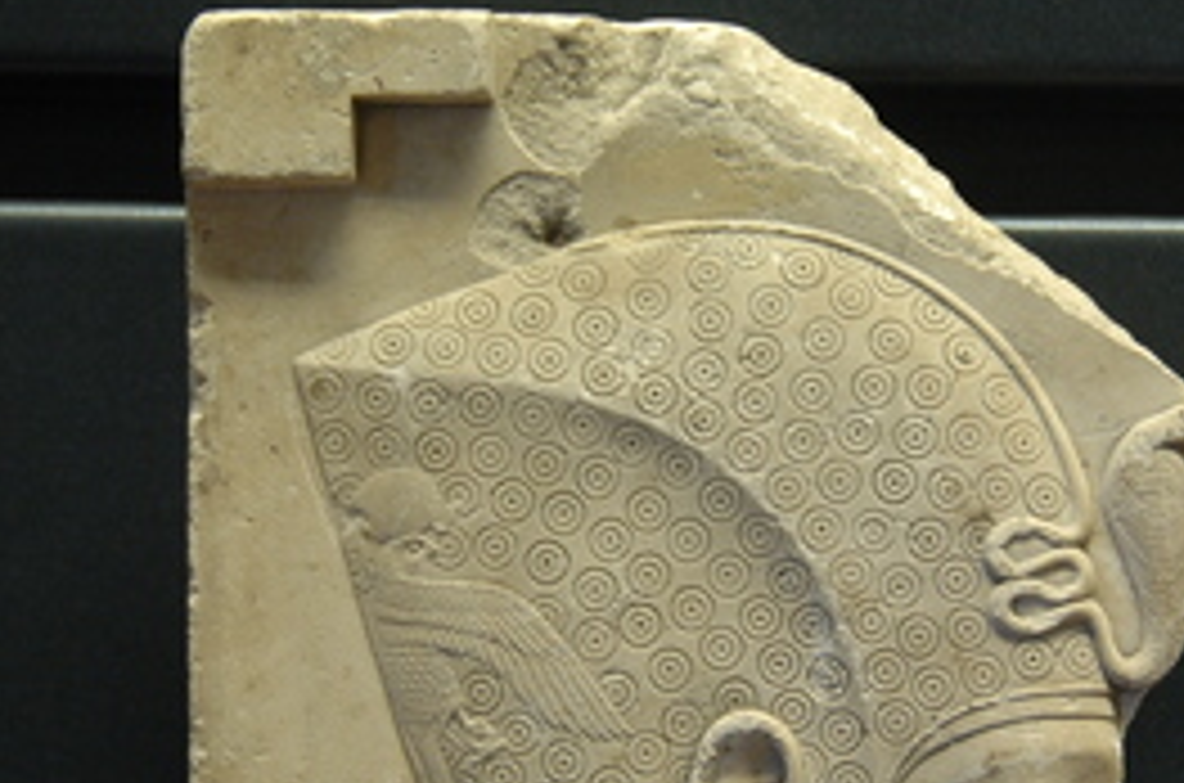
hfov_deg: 10.3
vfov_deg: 6.8
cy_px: 446
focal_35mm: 201
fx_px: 6595
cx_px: 693
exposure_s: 1/10
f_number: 5.3
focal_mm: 80
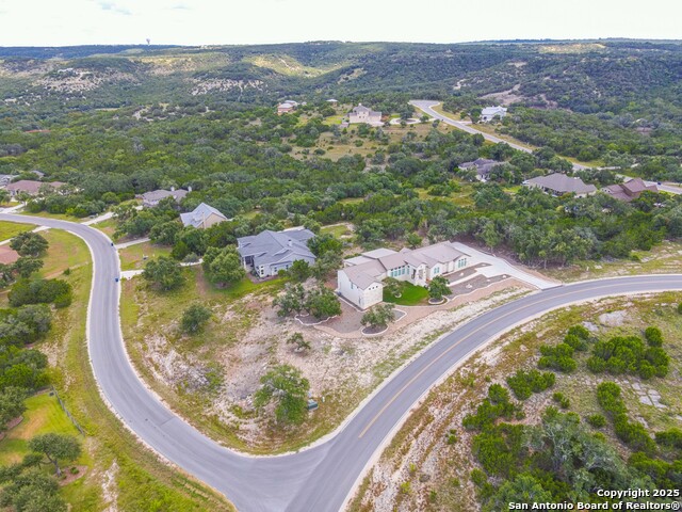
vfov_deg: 56.8
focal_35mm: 24
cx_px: 341
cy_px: 256
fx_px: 473
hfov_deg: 71.6
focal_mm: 4.5
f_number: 2.8
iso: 100
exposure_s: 1/250
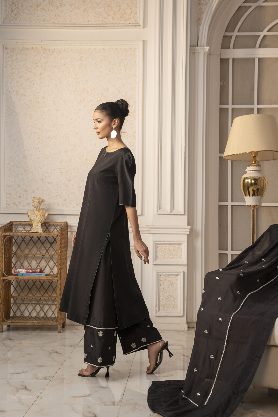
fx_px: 578
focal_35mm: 50
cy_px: 208
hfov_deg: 27.0
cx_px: 139
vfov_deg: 39.7
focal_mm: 49.9
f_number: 5
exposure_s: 1/200
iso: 160
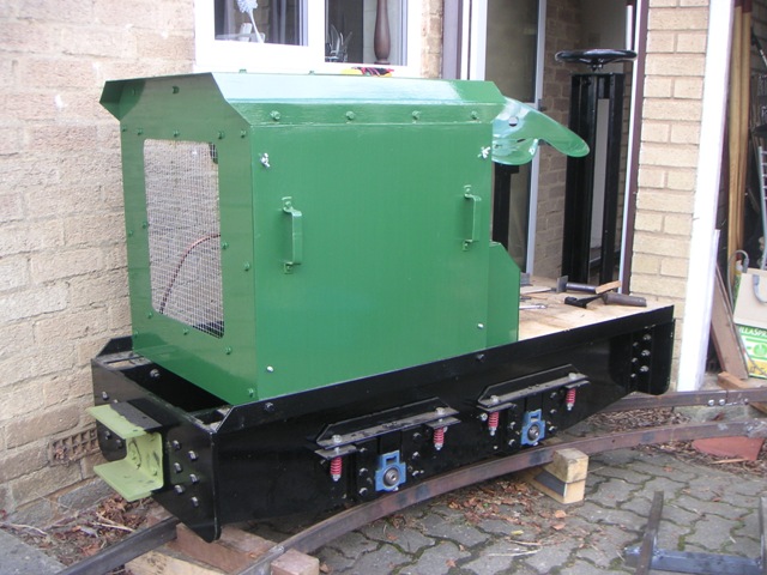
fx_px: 842
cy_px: 288
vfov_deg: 37.7
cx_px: 384
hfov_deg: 49.0
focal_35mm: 38
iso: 50
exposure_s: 1/45
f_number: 2.8
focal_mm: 6
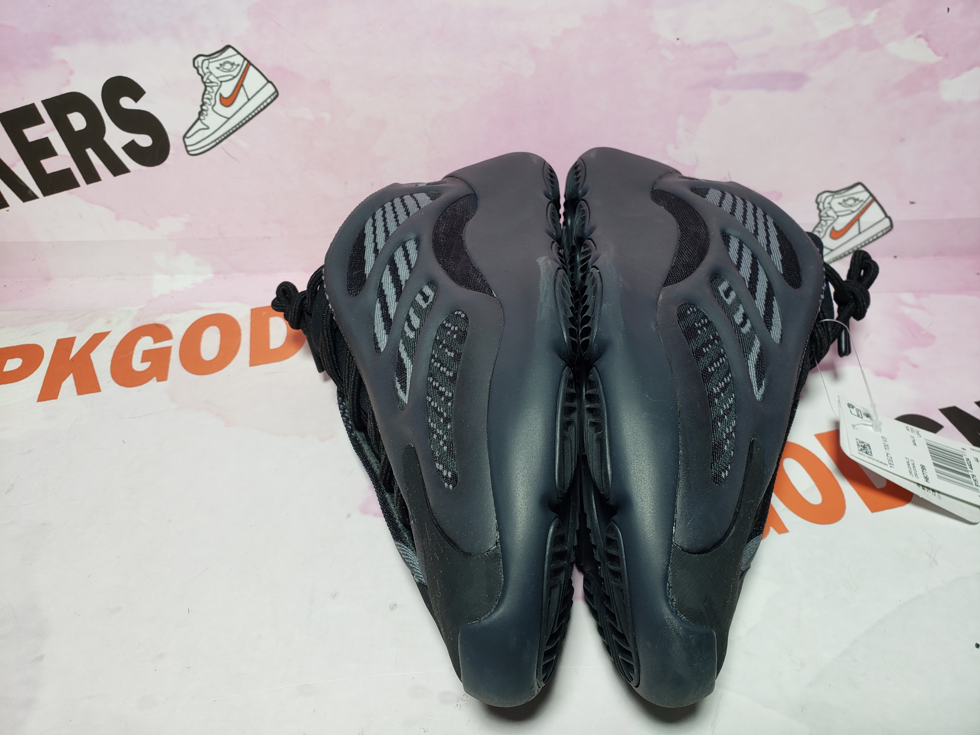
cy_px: 368
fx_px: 736
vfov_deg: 53.1
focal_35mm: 26
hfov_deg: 67.3
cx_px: 490
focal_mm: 4.3
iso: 50
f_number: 2.4
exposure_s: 1/161
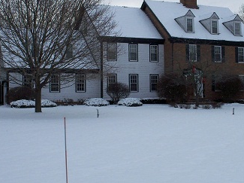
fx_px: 437
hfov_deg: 31.2
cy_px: 76
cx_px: 137
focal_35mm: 62
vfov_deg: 23.6
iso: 64
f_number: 5.5
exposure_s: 1/320
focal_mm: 6.3
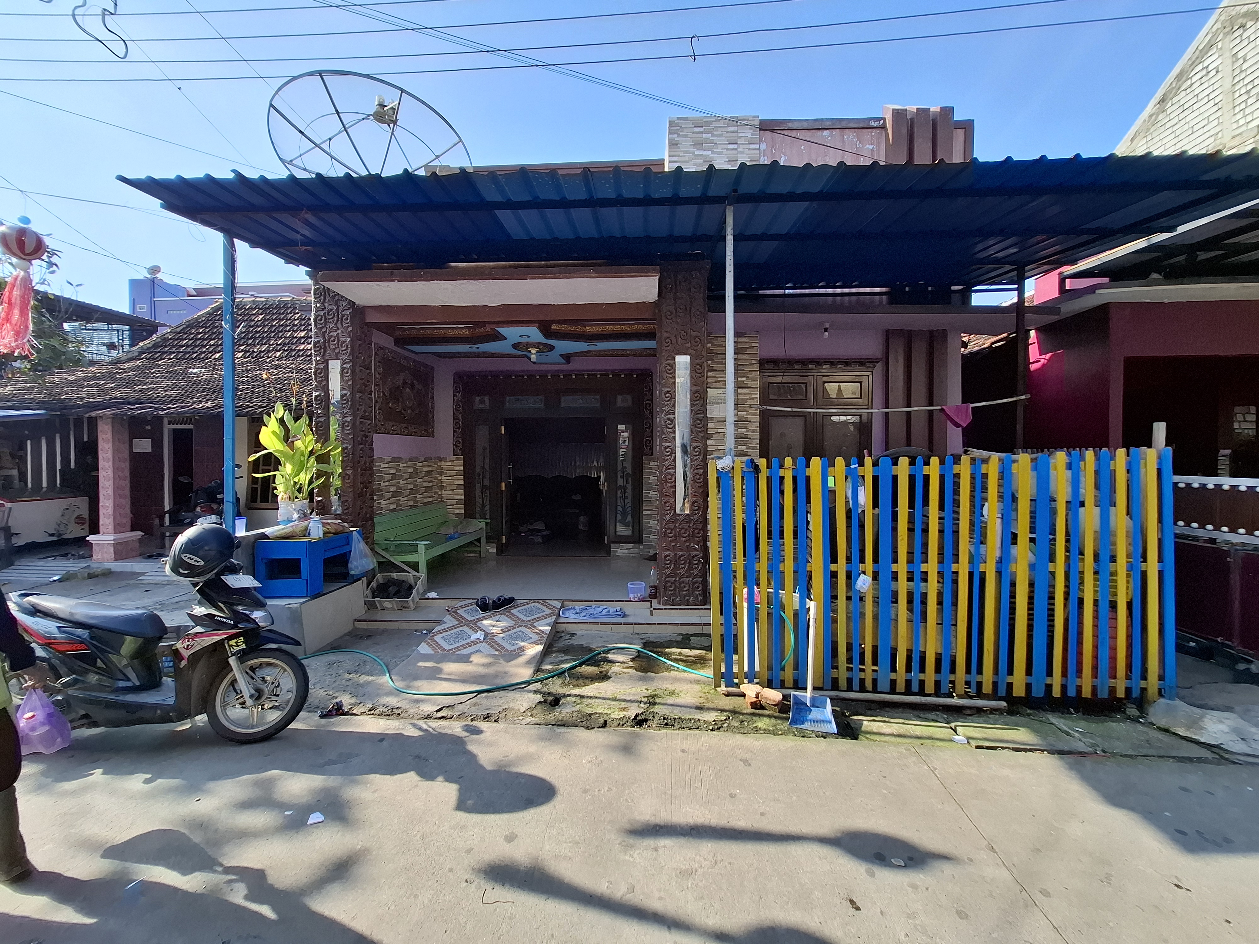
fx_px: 473
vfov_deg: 89.9
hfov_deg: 106.2
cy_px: 472
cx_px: 630
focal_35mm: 13
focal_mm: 1.74
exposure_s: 1/390
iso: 40
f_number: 2.2
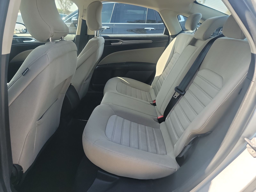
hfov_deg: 71.6
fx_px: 177
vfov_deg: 56.8
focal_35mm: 24
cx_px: 128
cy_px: 96
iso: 68
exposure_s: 1/119
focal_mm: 6.7
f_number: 1.8
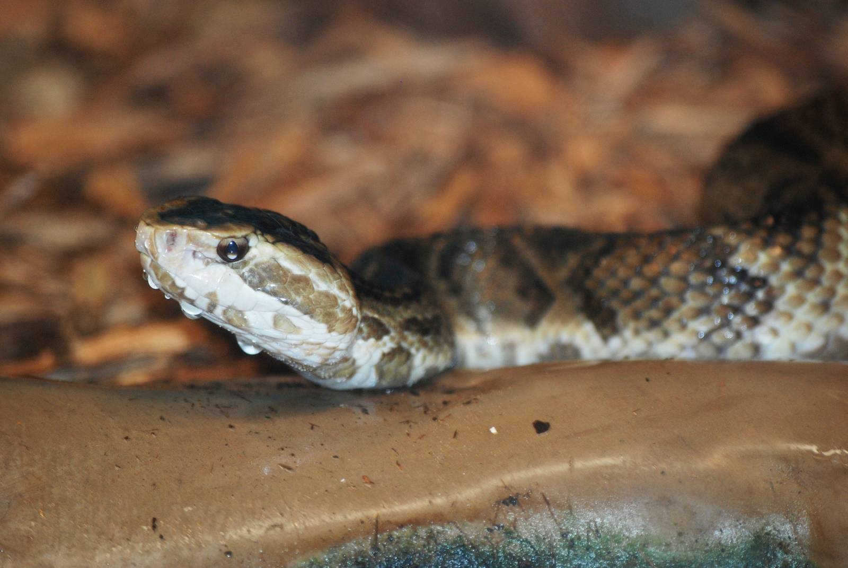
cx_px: 424
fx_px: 6898
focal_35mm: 292
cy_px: 284
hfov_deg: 7.0
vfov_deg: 4.7
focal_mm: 195
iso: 400
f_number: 5
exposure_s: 1/60
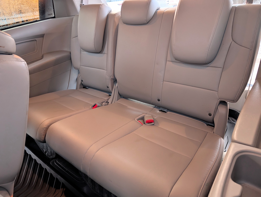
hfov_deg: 71.5
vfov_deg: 56.9
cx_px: 130
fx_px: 181
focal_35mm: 24
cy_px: 98
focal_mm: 6.9
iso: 139
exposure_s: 1/23.8
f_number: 1.68
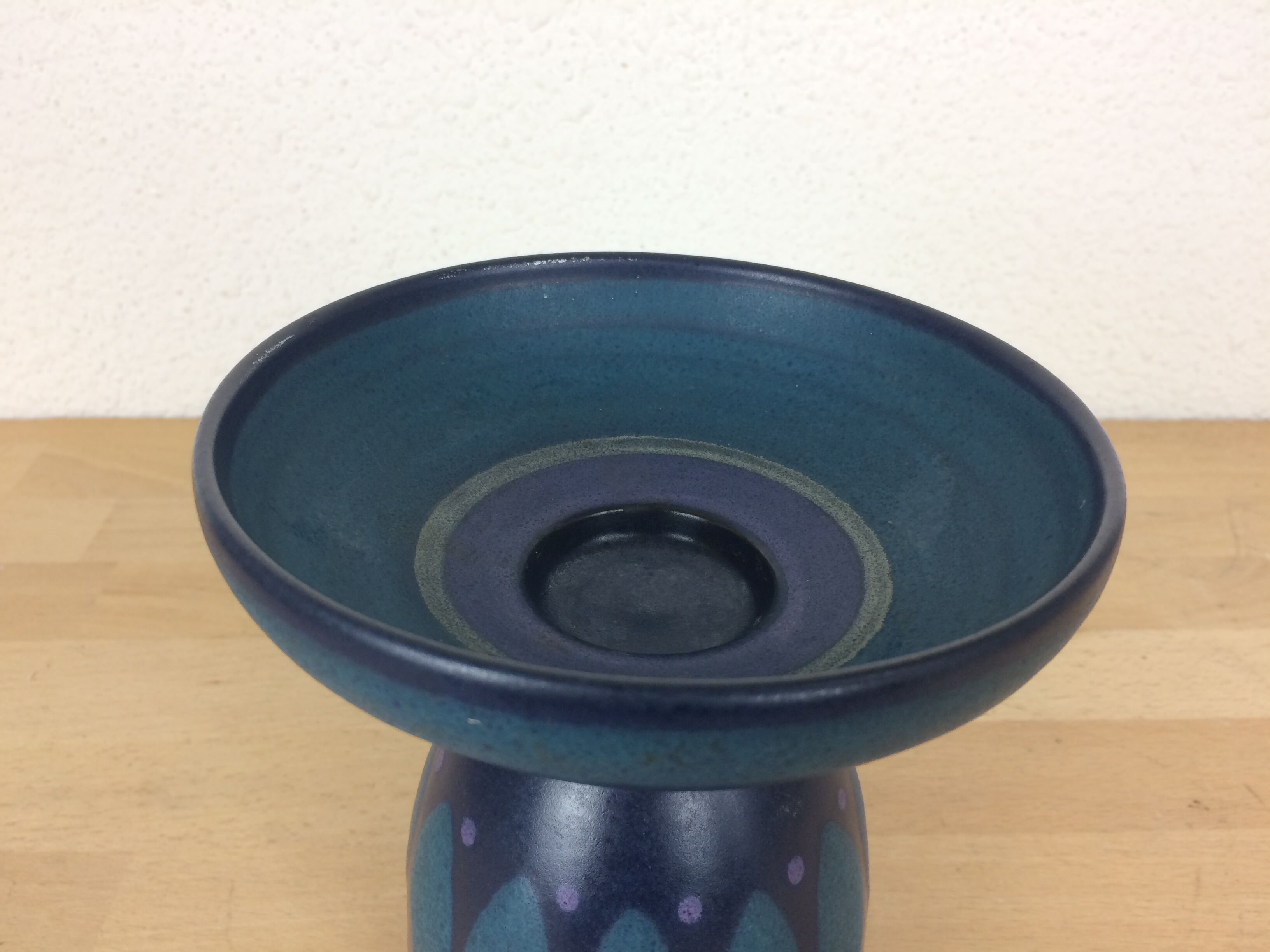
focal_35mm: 29
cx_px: 635
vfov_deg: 48.2
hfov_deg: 61.7
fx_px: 1064
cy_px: 476
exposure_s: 1/33
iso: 32
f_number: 2.2
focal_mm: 4.15
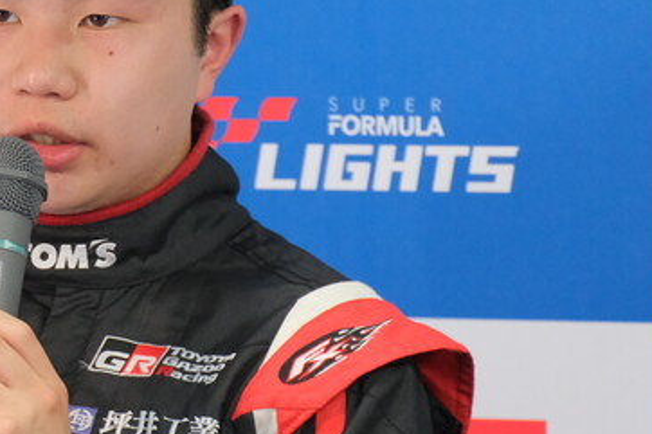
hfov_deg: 5.4
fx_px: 6915
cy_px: 155
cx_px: 25
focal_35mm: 382
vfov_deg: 3.6
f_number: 5.8
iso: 5000
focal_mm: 127.9
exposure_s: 1/180
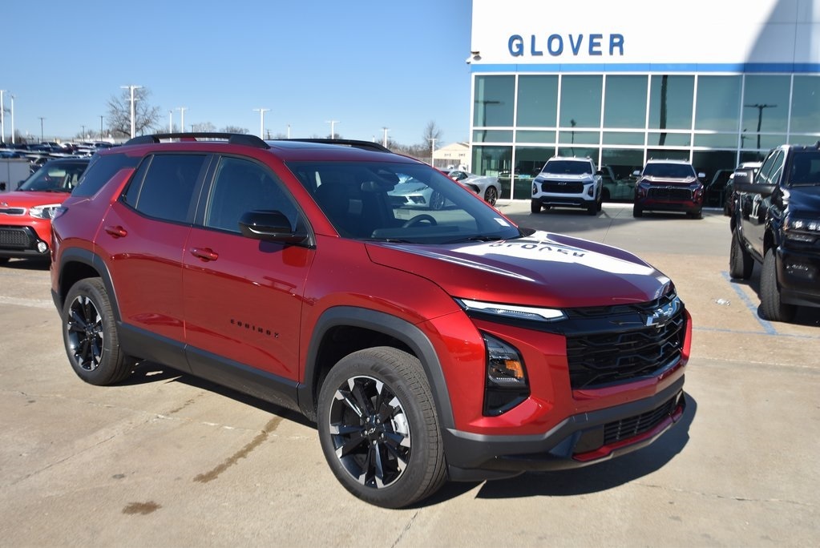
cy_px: 274
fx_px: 821
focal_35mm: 36
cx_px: 410
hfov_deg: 53.1
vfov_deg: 36.9
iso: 100
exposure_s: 1/800
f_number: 4.5
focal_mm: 24
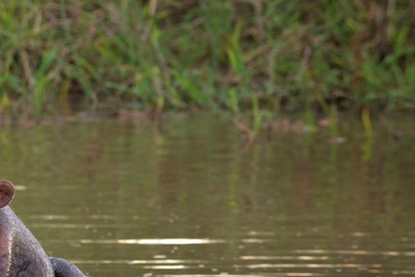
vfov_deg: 2.1
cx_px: -260
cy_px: 155
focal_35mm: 663
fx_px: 7642
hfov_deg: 3.1
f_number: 5.6
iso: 400
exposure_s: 1/250
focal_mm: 200
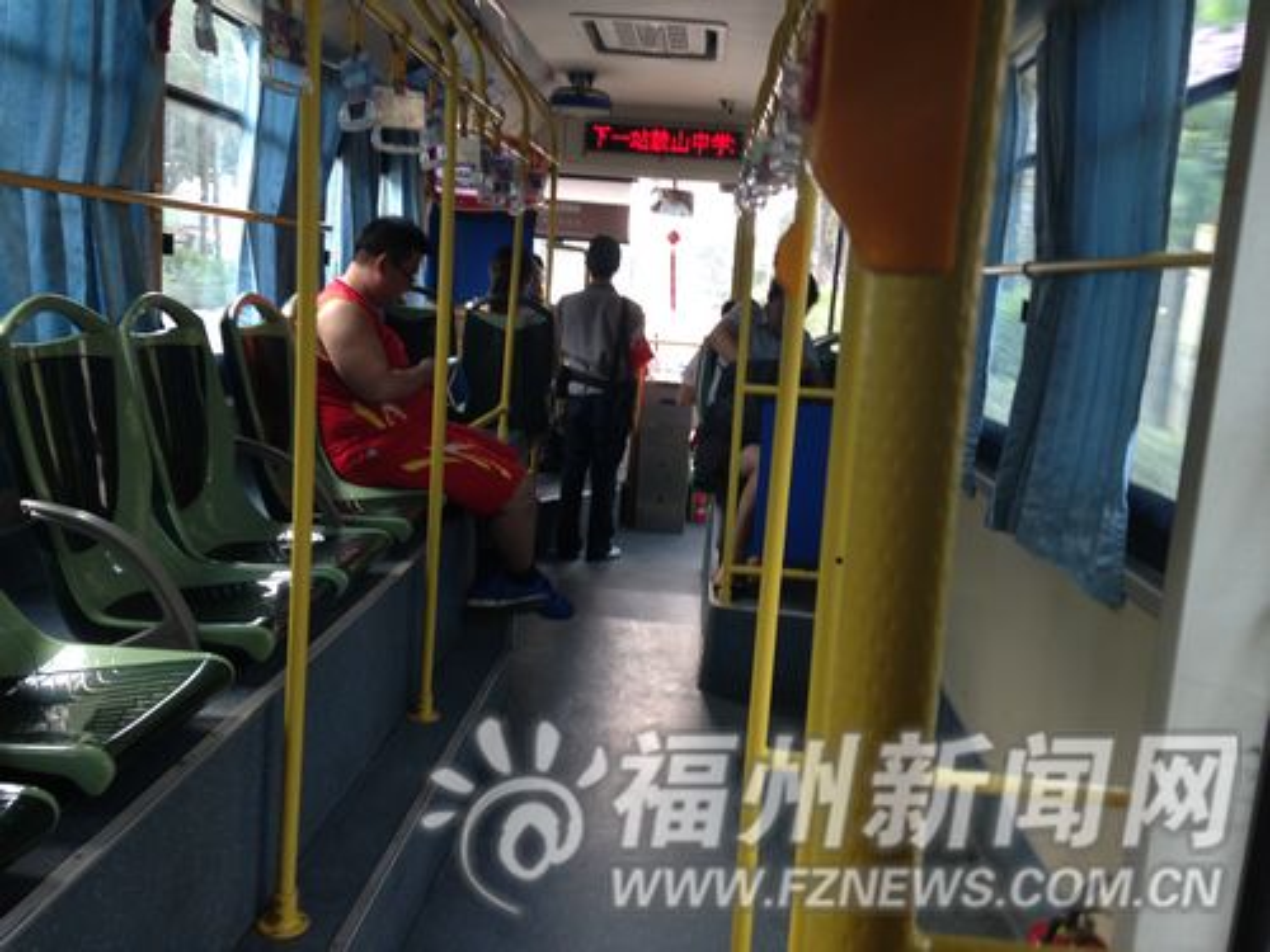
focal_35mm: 33
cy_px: 476
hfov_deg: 55.4
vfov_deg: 42.9
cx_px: 635
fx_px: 1211
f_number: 2.4
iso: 50
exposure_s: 1/30
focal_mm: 4.12
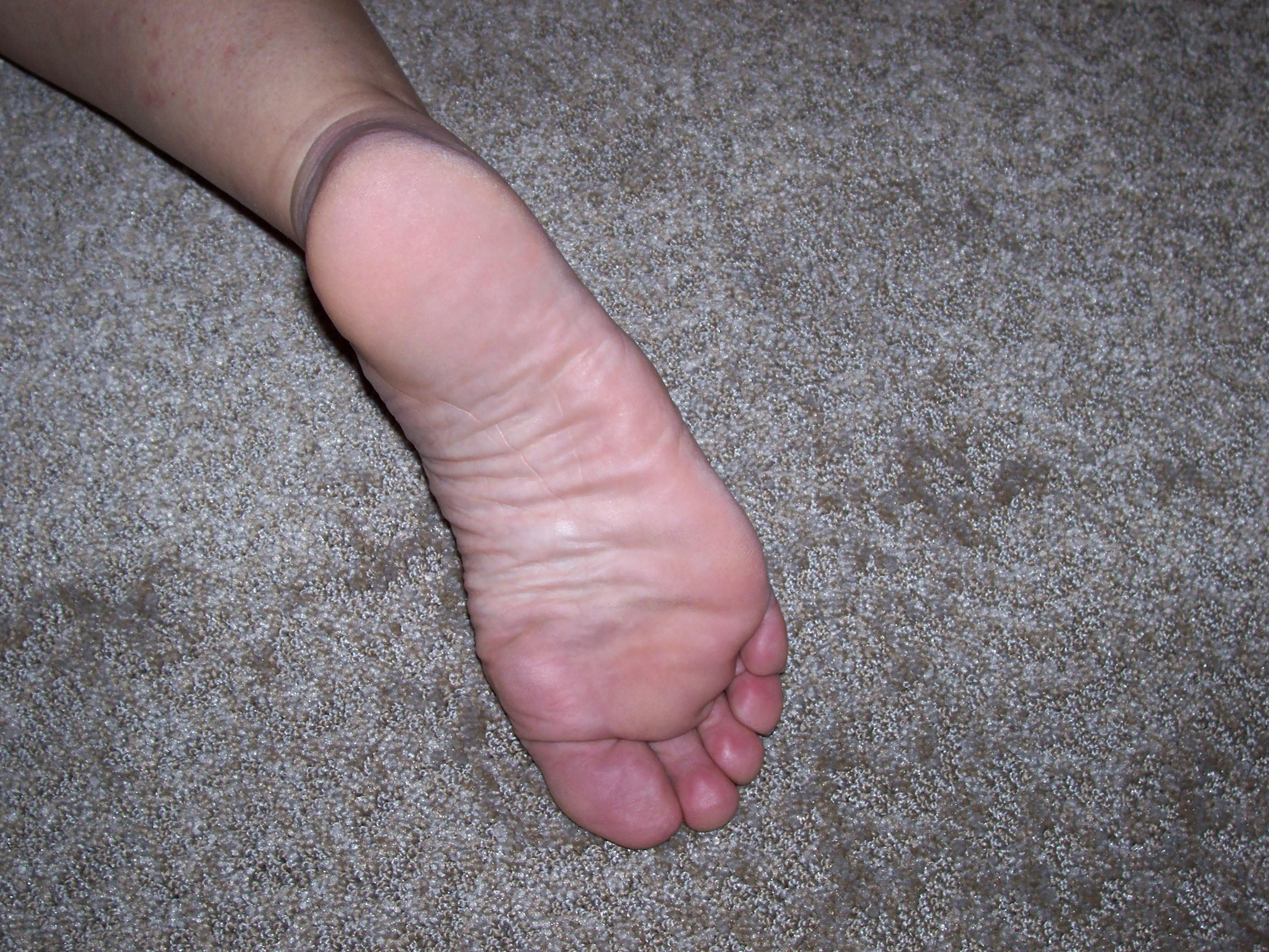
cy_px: 476
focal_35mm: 42
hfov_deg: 44.8
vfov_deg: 34.3
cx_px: 634
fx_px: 1540
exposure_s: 1/68.5
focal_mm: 7
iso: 80
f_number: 2.9
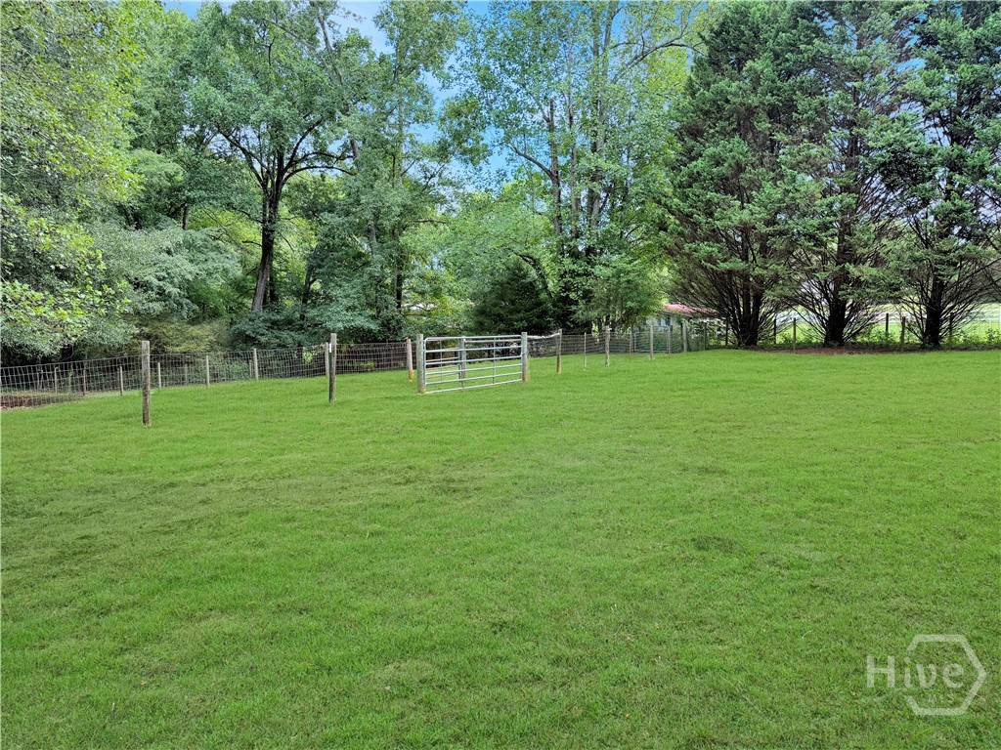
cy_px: 375
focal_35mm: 24
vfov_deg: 56.8
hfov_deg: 71.6
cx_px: 500
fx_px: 694
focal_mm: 6.76
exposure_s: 1/1139
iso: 100
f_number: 1.78
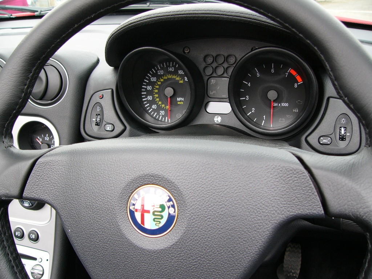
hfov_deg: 51.4
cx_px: 186
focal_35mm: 36
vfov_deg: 39.7
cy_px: 140
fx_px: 387
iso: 75
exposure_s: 1/60
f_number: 2.8
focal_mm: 6
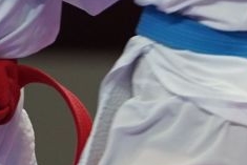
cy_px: -68
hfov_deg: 1.3
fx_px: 10510
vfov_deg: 0.9
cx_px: 109
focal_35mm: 1531
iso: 1250
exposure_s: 1/1000
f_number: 2.8
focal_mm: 200
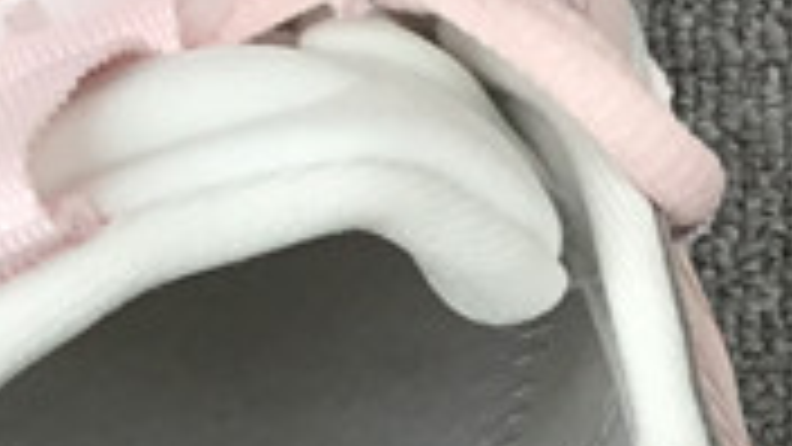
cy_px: 701
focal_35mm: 173
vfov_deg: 6.9
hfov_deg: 12.0
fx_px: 3633
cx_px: 1107
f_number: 2.4
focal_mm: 3.3
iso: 40
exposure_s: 1/100
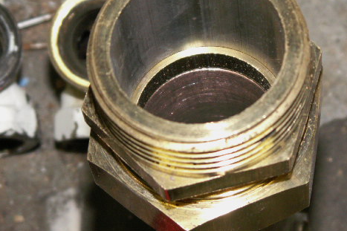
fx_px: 1387
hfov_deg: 14.3
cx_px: 196
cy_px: 91
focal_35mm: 144
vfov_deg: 9.5
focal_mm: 16.5
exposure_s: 1/40
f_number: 3.5
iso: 160
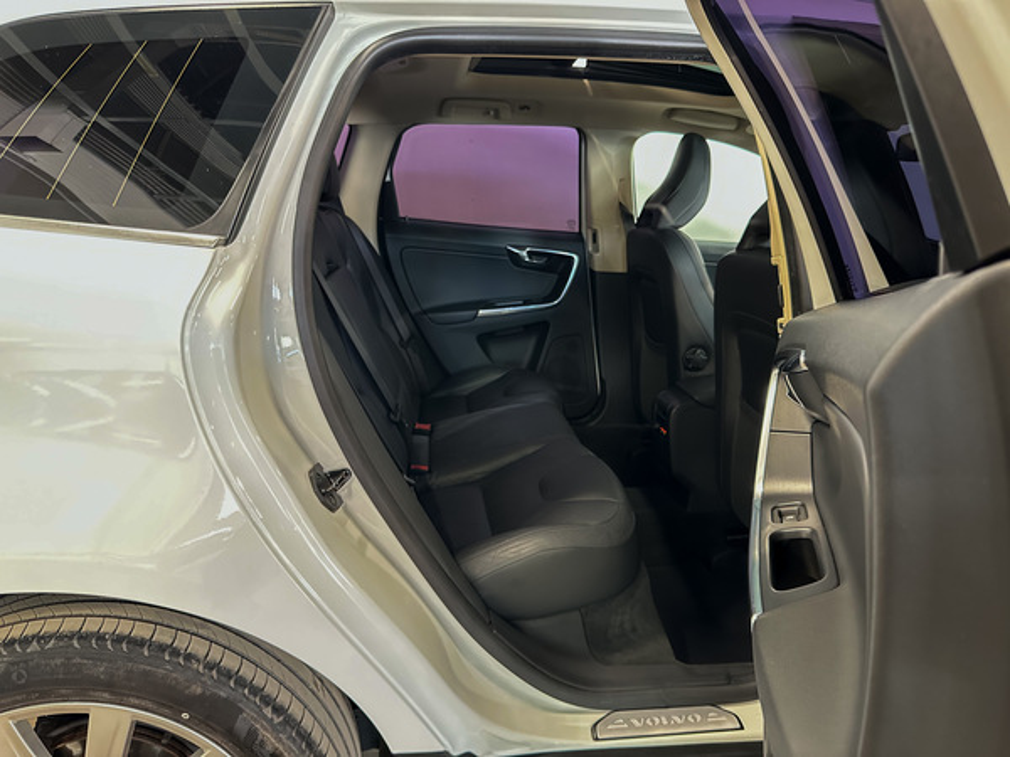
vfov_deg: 56.8
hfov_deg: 71.6
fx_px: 700
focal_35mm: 24
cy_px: 378
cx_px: 505
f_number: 1.78
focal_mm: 6.86
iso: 1250
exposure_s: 1/25
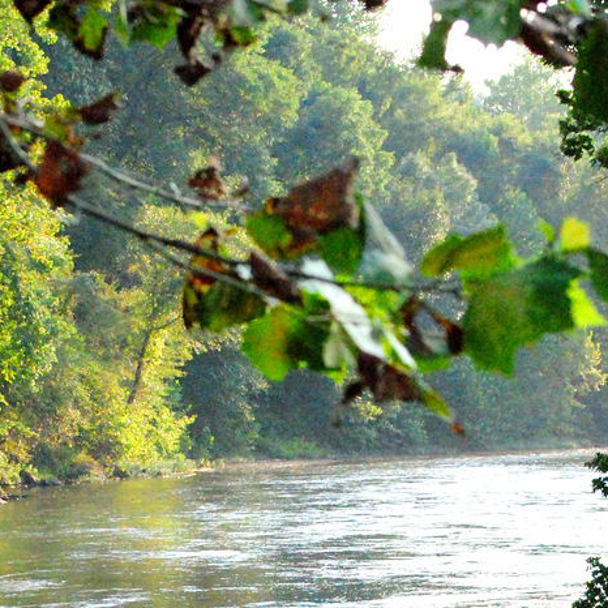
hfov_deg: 9.7
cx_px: 372
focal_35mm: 180
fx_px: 3579
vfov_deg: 9.6
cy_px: 675
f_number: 7.1
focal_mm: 55
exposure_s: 1/1600
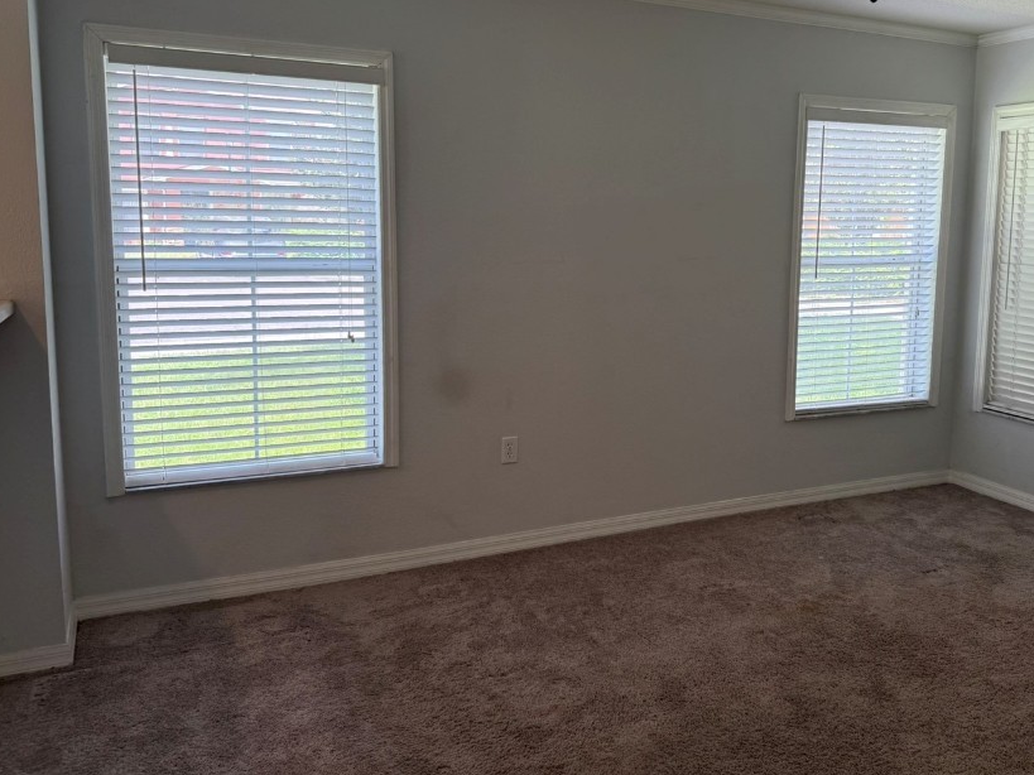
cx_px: 634
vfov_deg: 46.6
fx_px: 896
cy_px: 322
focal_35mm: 30
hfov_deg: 59.3
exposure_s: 1/240
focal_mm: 6.76
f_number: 1.78
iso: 125
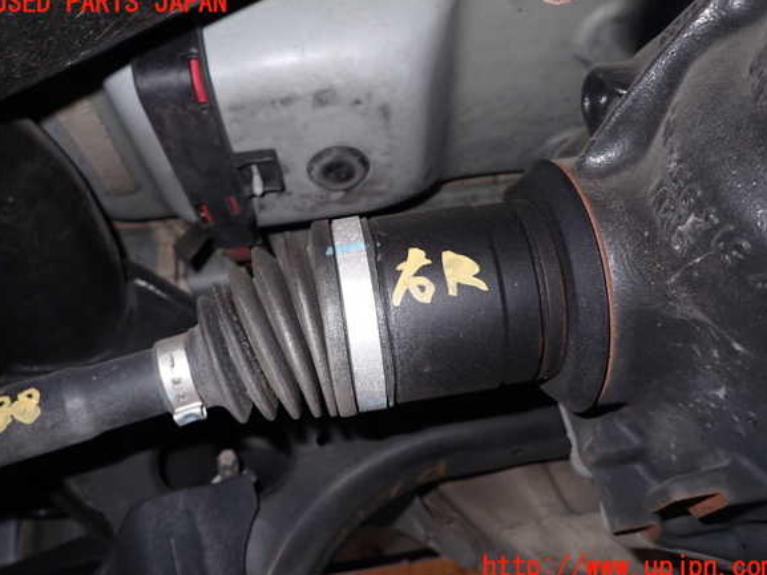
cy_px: 286
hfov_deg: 67.3
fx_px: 576
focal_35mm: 26
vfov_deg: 53.1
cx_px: 384
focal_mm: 4.5
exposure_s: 1/30
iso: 200
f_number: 5.6
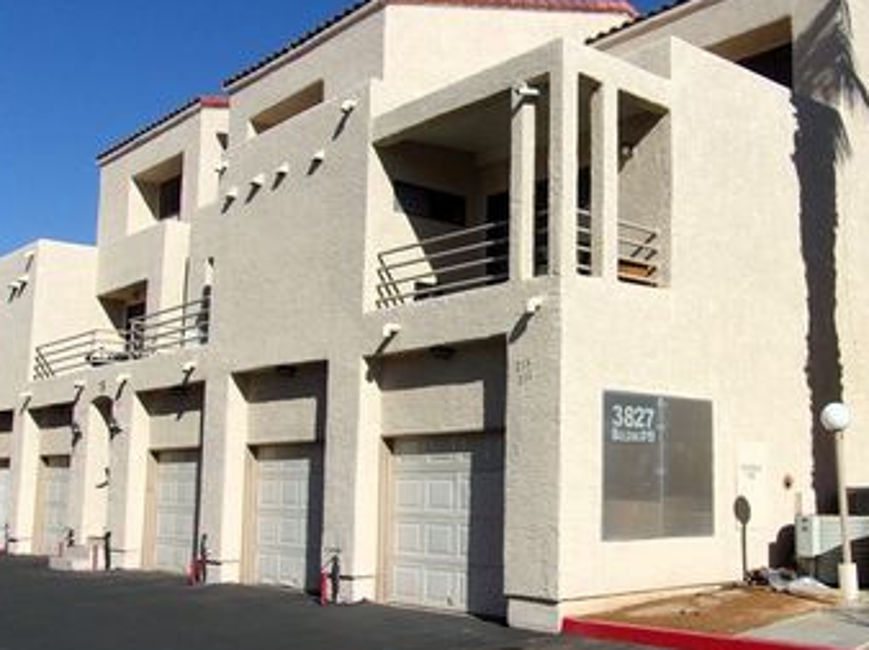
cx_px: 614
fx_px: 1003
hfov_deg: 45.7
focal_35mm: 40
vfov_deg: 35.9
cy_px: 348
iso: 80
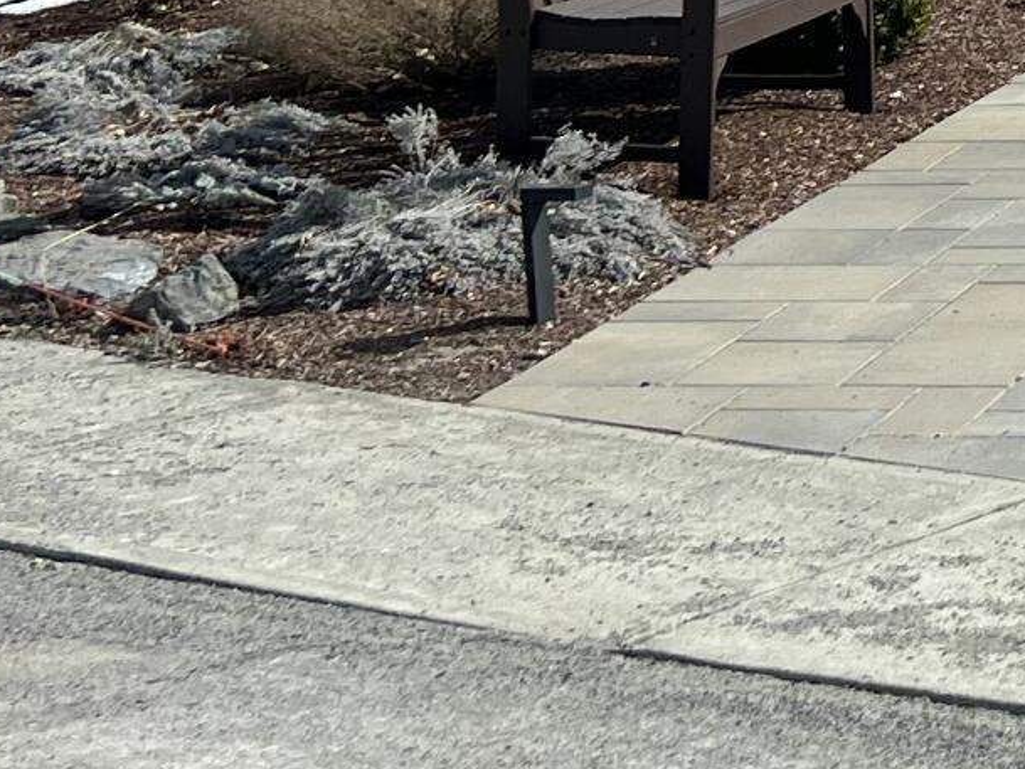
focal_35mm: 128
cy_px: -402
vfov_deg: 11.1
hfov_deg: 13.9
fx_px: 3791
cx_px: 1777
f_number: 1.5
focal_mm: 5.7
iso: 50
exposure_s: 1/6211
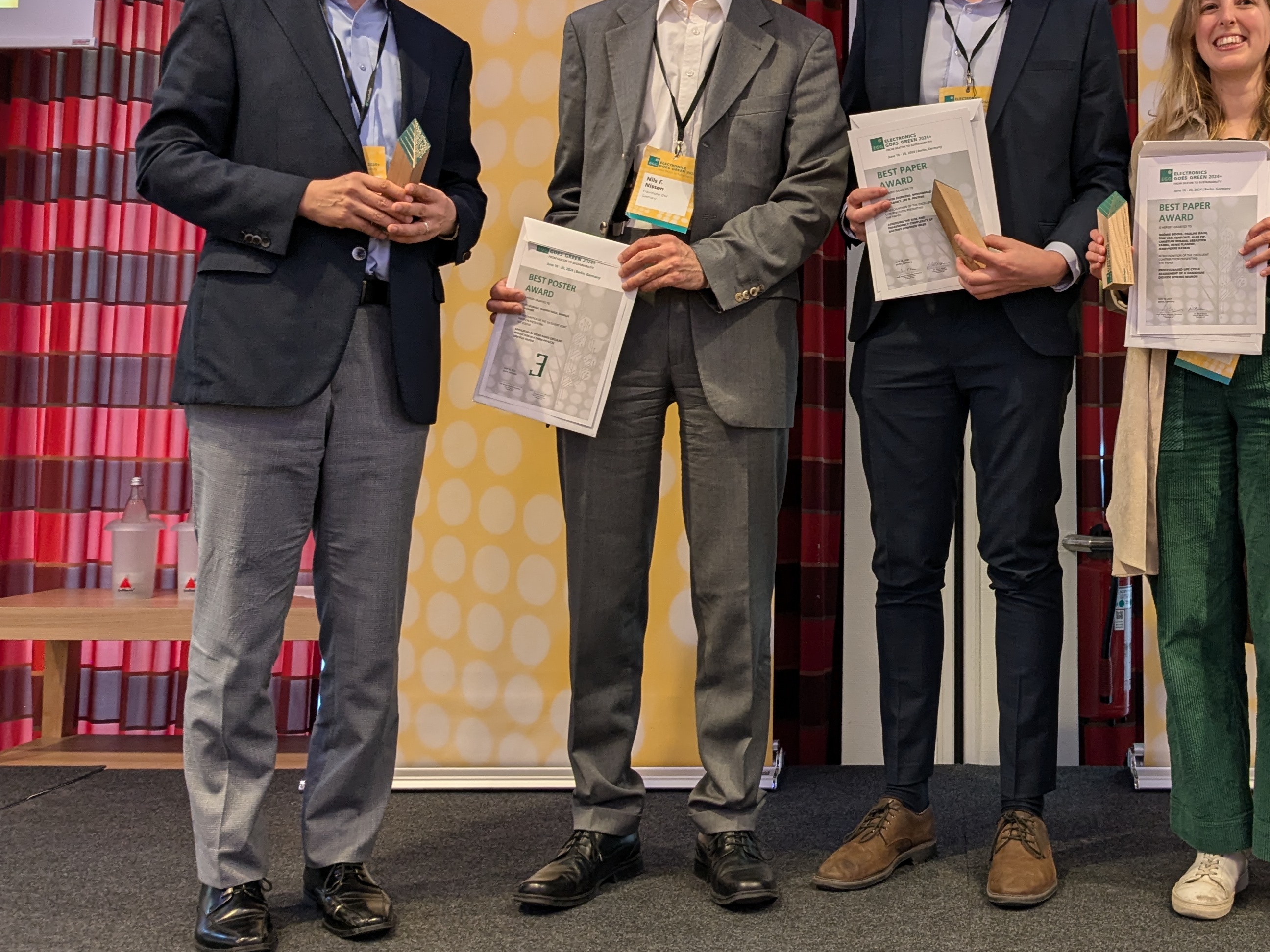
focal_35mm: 42
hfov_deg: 43.5
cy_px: 300
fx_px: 1541
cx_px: 933
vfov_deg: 34.0
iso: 152
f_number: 1.73
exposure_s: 1/33.3
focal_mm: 4.38
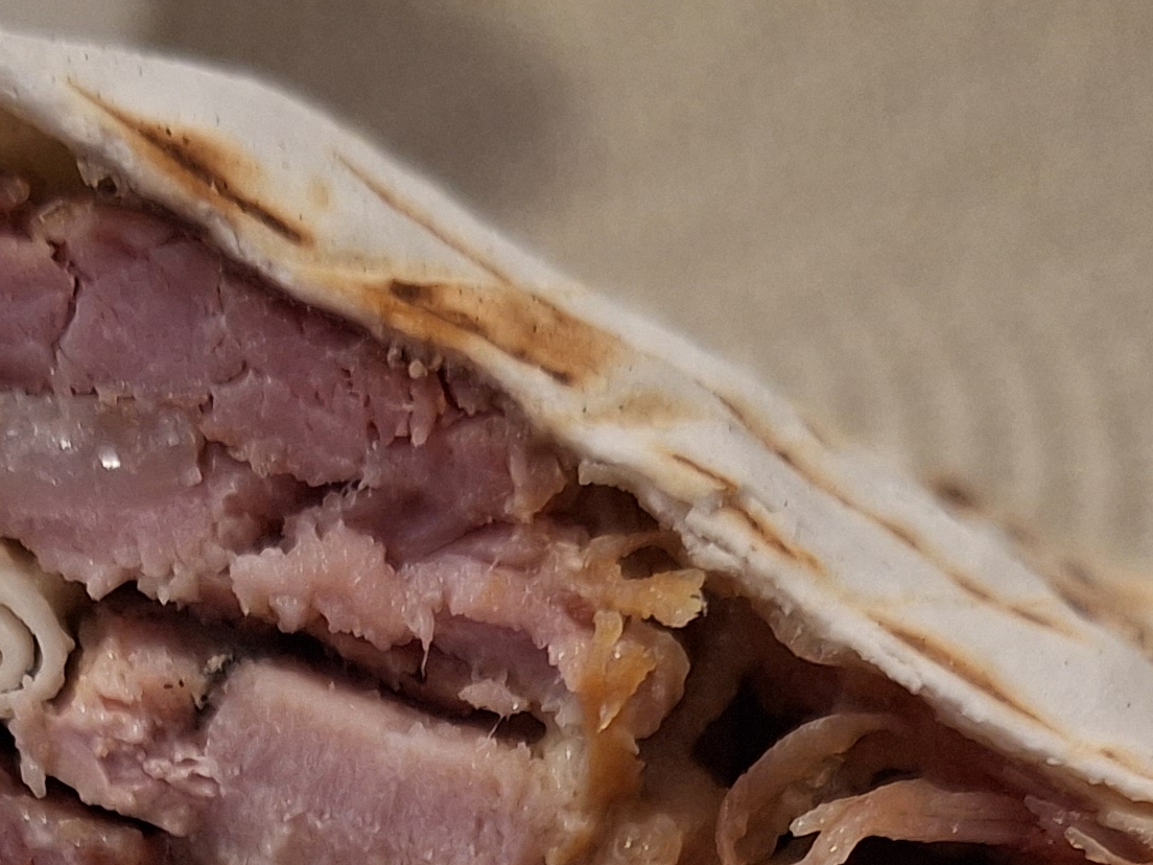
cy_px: 1593
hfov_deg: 23.0
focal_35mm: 85
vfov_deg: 14.9
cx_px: 480
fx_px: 2831
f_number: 1.8
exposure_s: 1/33
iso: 250
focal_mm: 5.54
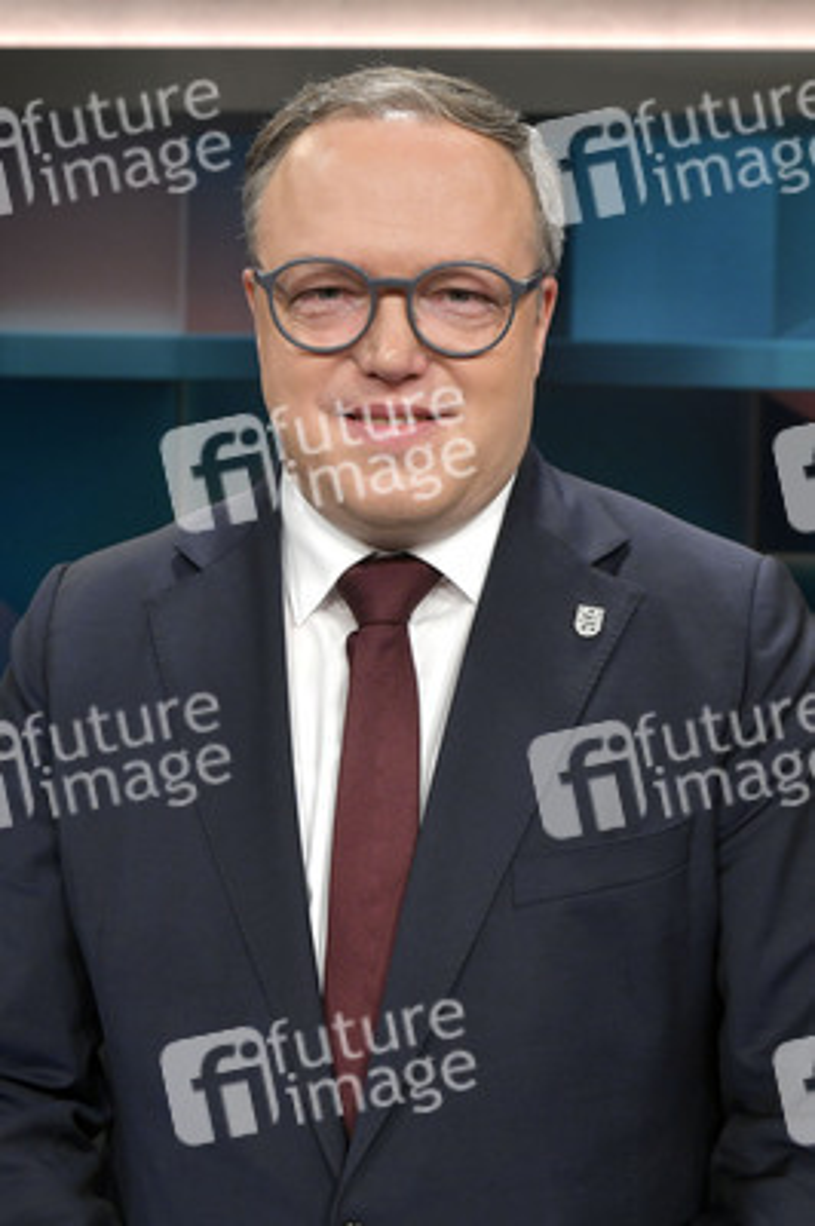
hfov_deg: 35.0
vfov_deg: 50.7
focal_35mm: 38
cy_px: 613
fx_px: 1293
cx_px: 408
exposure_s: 1/200
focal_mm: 38
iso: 2000
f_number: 5.6
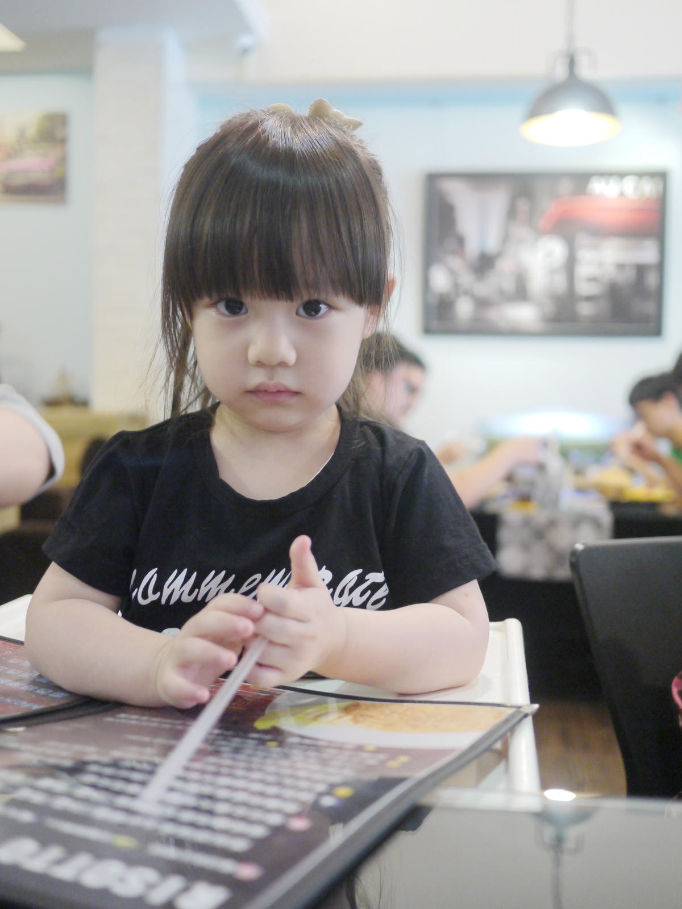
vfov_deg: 46.8
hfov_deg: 36.0
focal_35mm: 40
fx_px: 1051
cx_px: 341
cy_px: 454
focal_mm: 20
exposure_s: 1/60
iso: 640
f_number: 1.7
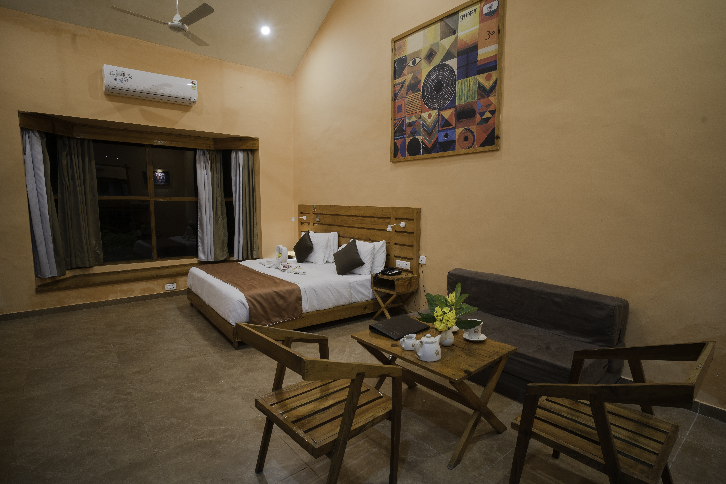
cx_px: 363
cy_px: 242
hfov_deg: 90.0
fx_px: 363
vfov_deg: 67.4
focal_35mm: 18
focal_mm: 18
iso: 50
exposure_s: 2
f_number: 8
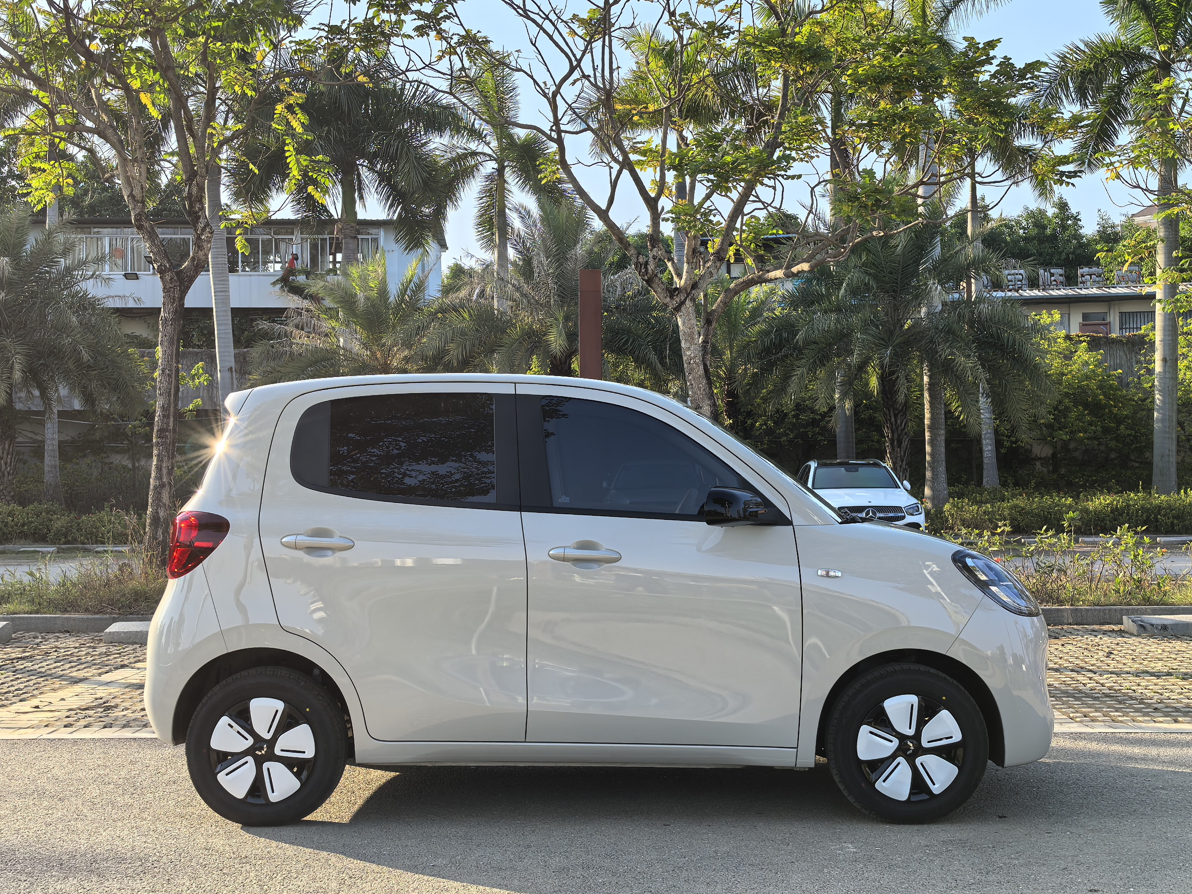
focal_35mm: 42
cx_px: 604
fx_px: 1446
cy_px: 441
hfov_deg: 44.8
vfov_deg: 34.4
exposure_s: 1/1344
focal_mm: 6.98
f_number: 2
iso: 50
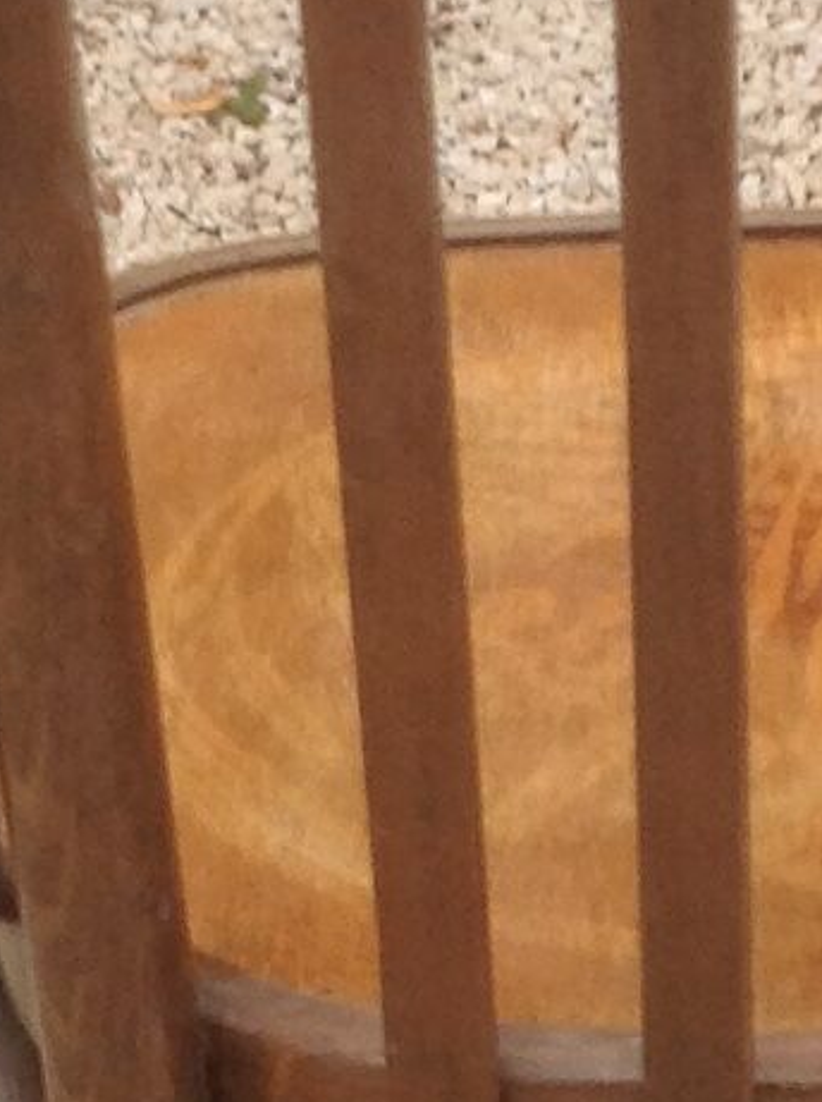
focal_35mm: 197
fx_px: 6258
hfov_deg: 7.5
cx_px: 767
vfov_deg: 9.9
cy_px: 1248
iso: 50
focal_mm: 4.28
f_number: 2.4
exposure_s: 1/864
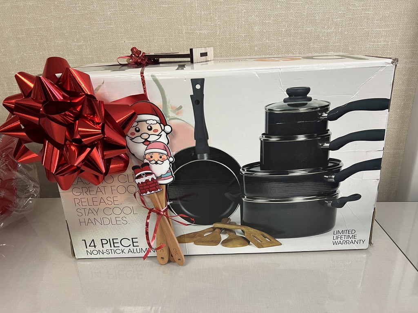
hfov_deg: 67.3
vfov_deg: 53.1
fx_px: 314
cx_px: 209
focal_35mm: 26
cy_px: 156
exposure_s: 1/60
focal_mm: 5.7
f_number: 1.5
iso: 125
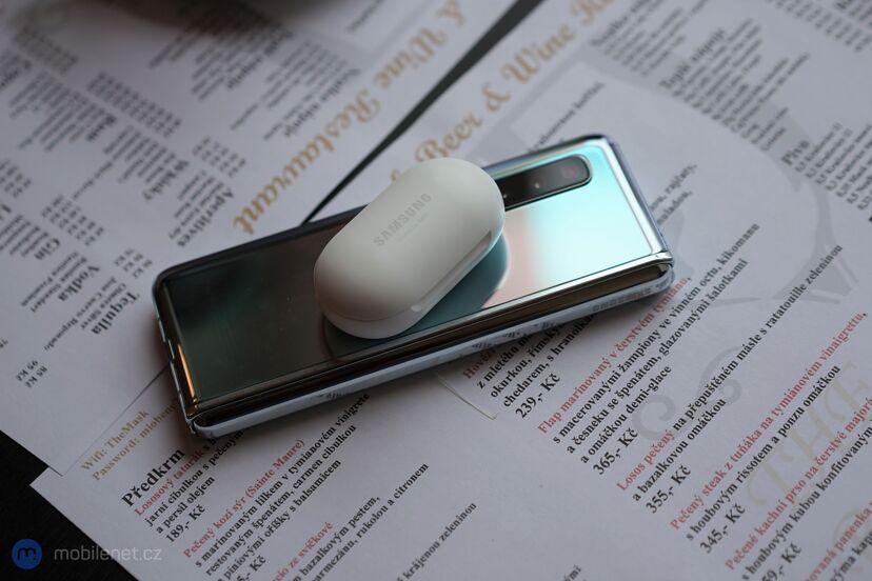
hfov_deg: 36.2
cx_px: 436
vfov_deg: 24.6
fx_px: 1332
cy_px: 290
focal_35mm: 55
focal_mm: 55
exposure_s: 1/160
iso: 160
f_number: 2.8
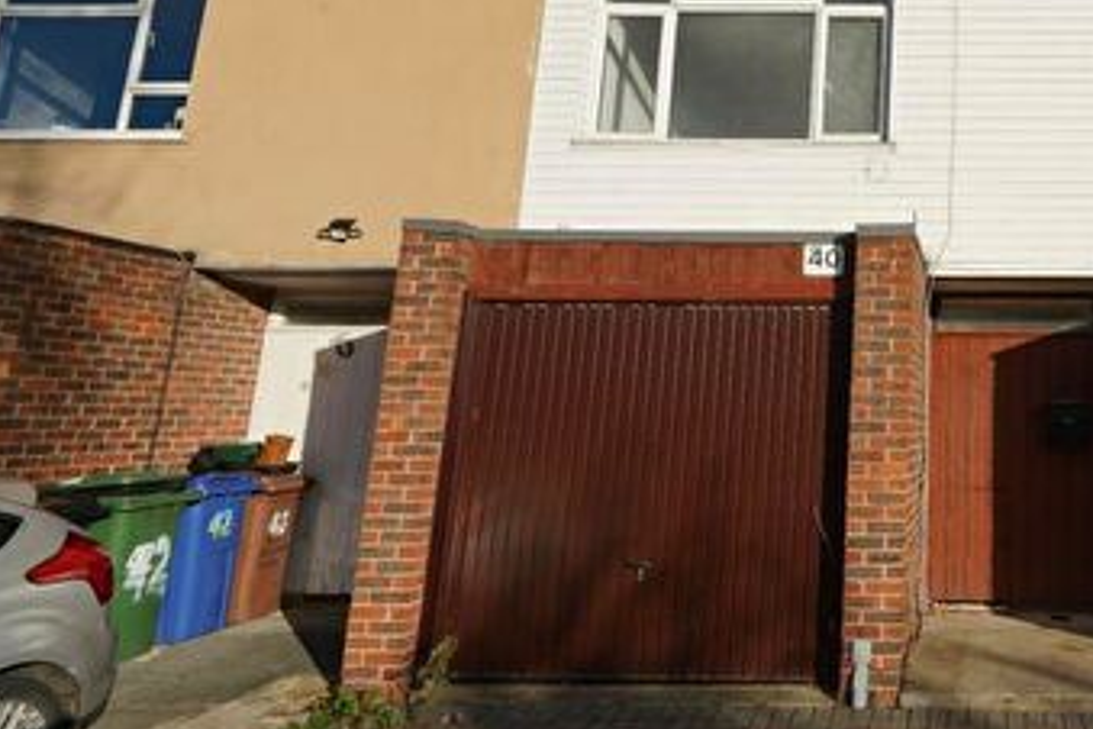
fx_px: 1002
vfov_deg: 38.8
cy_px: 176
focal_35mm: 33
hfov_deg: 50.4
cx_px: 993
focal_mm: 16
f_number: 11
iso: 100
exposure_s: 1/160
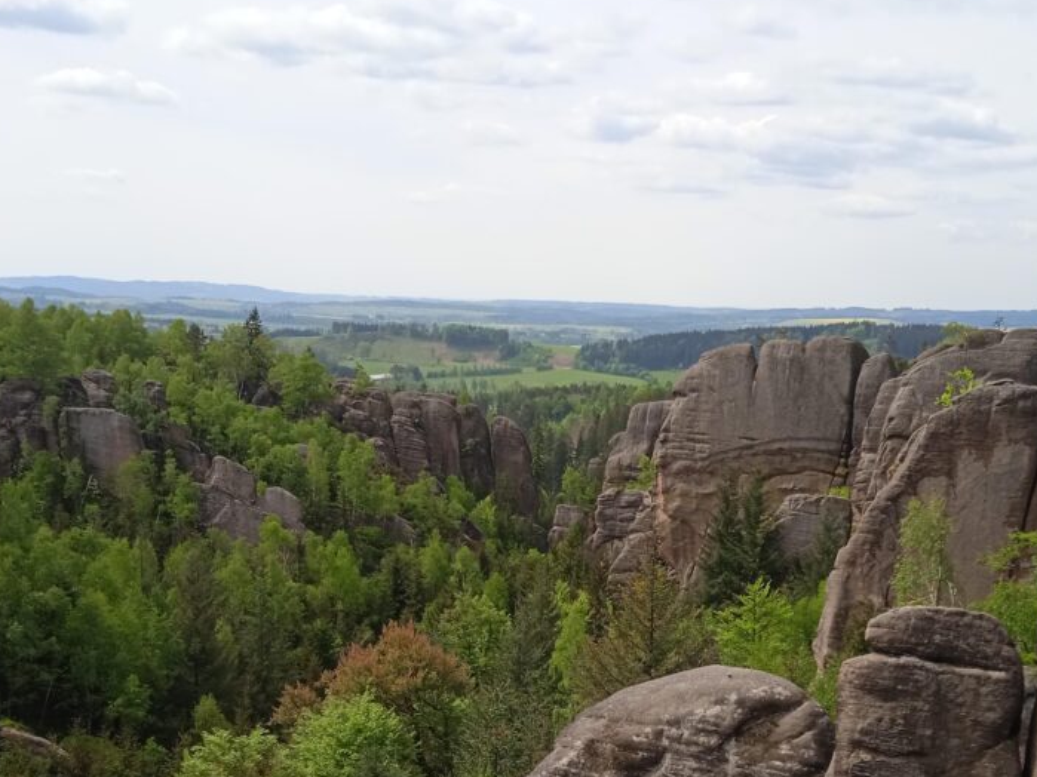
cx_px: 604
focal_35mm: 41
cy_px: 547
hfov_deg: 45.6
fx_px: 1228
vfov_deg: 34.6
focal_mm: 3.43
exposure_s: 1/900
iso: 100
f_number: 2.2
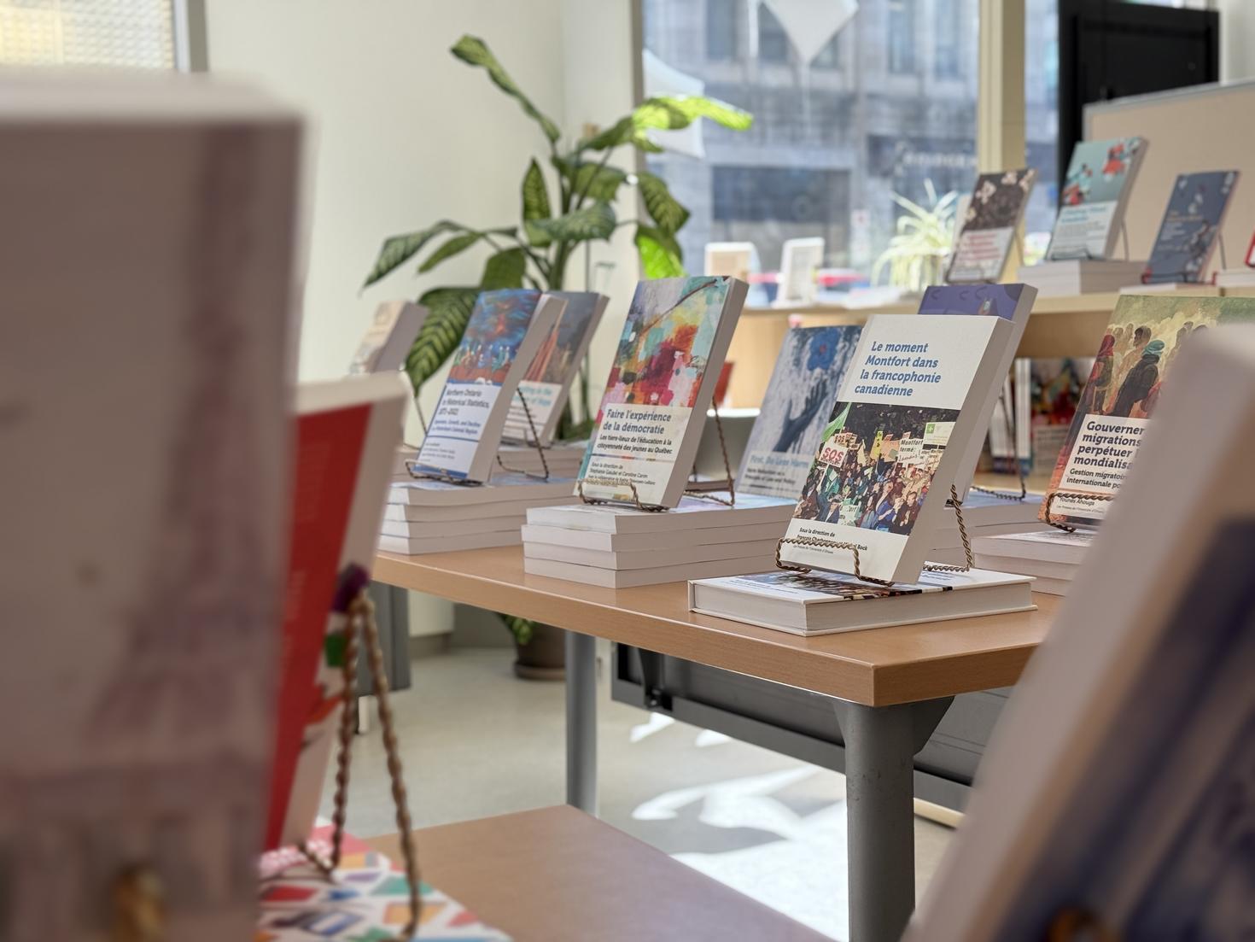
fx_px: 1741
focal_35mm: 48
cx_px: 628
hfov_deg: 39.7
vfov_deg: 30.3
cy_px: 471
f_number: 1.78
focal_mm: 6.76
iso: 64
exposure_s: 1/754
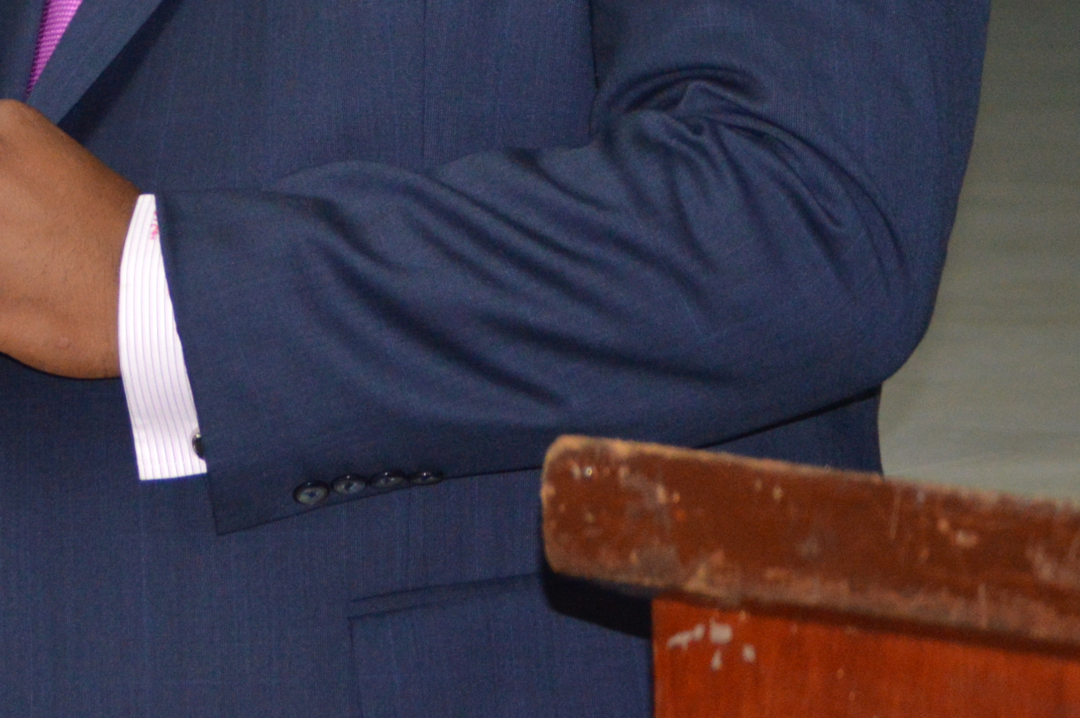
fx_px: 6936
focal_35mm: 231
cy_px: -187
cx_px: -201
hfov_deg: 8.8
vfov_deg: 5.9
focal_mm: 55
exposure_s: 1/60
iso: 1250
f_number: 4
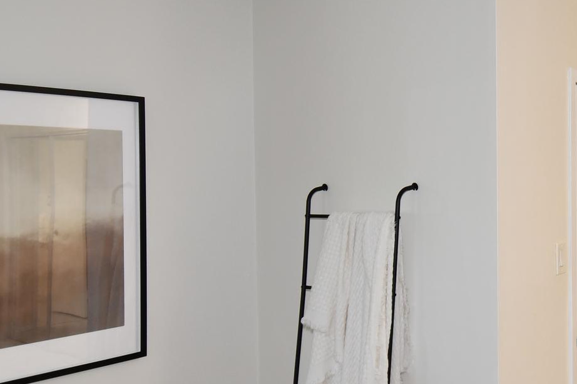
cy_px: 313
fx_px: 641
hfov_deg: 43.9
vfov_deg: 32.4
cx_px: 526
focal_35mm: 40
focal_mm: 12
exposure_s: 1/60
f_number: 4
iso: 500
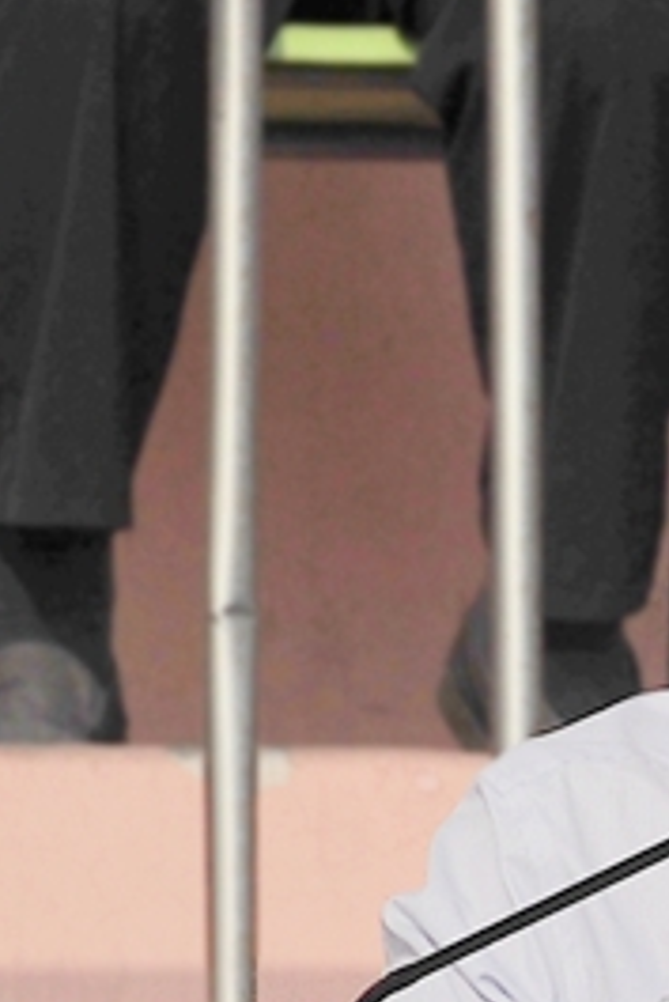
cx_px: 918
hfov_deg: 3.0
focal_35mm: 453
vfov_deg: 4.5
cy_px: 688
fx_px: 12610
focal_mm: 200
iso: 200
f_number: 8
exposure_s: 1/2000
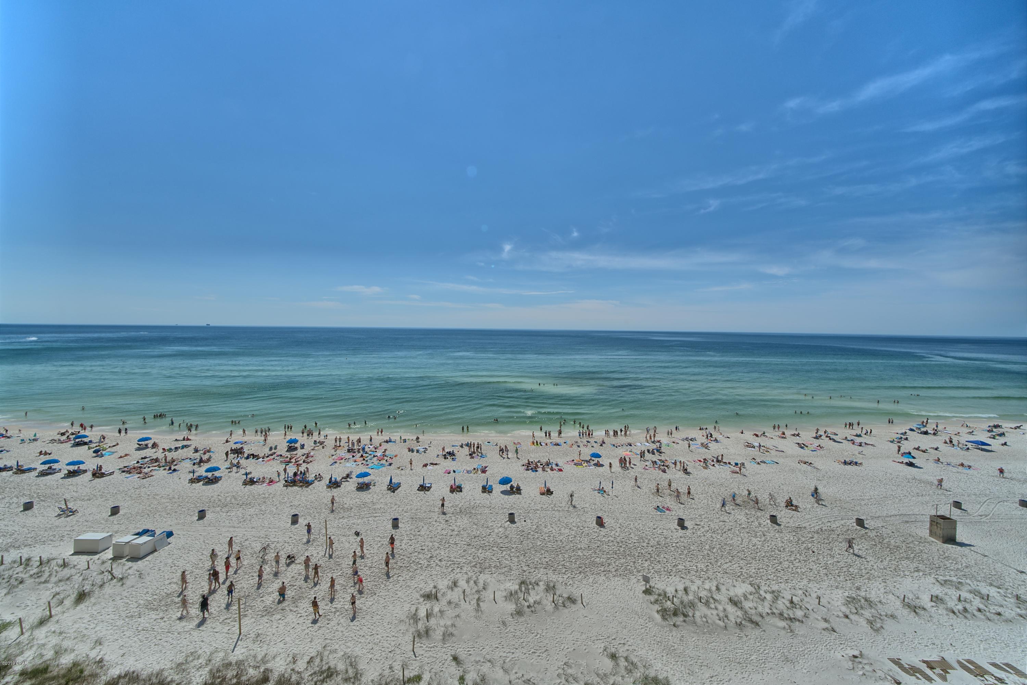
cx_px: 514
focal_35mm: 12
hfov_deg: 112.6
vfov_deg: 90.0
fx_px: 342
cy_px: 342
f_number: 16
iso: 200
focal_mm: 12
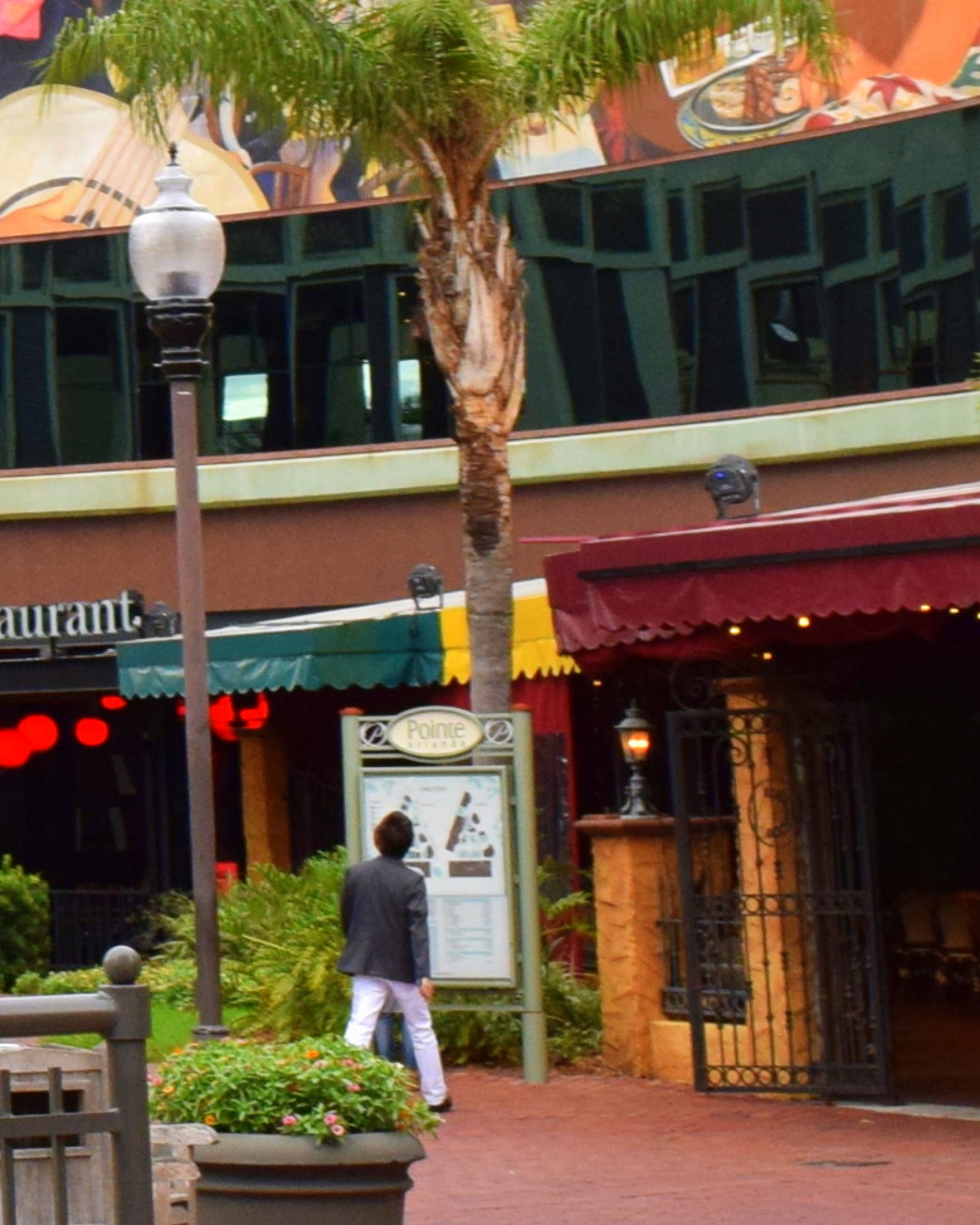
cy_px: -29
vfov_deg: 16.1
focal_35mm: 117
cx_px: -795
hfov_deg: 12.1
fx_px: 4243
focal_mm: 18
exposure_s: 1/160
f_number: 6.3
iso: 800
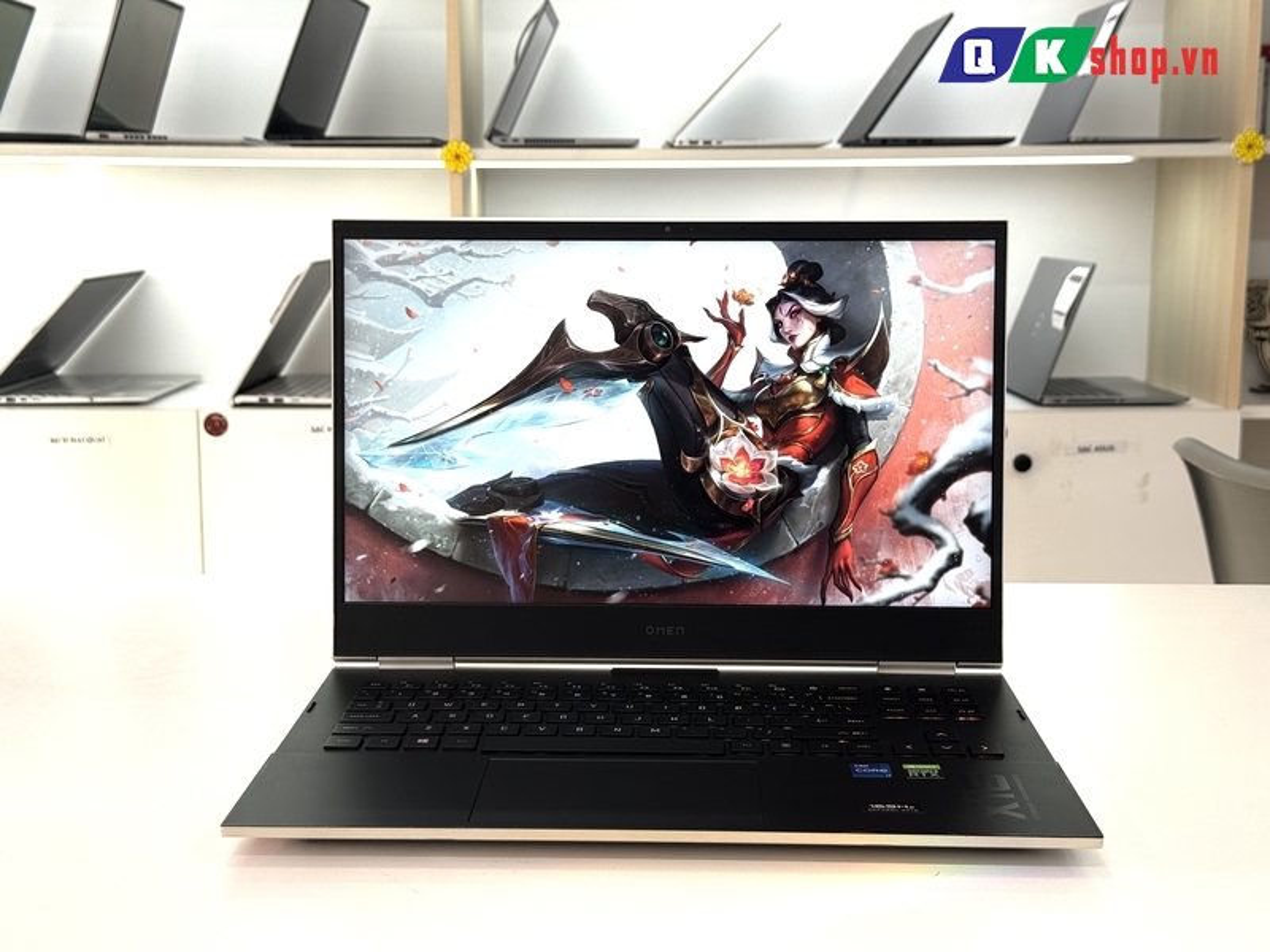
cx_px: 635
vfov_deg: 30.3
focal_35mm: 48
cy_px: 476
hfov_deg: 39.7
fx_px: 1761
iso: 50
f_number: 1.78
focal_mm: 6.76
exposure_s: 1/163
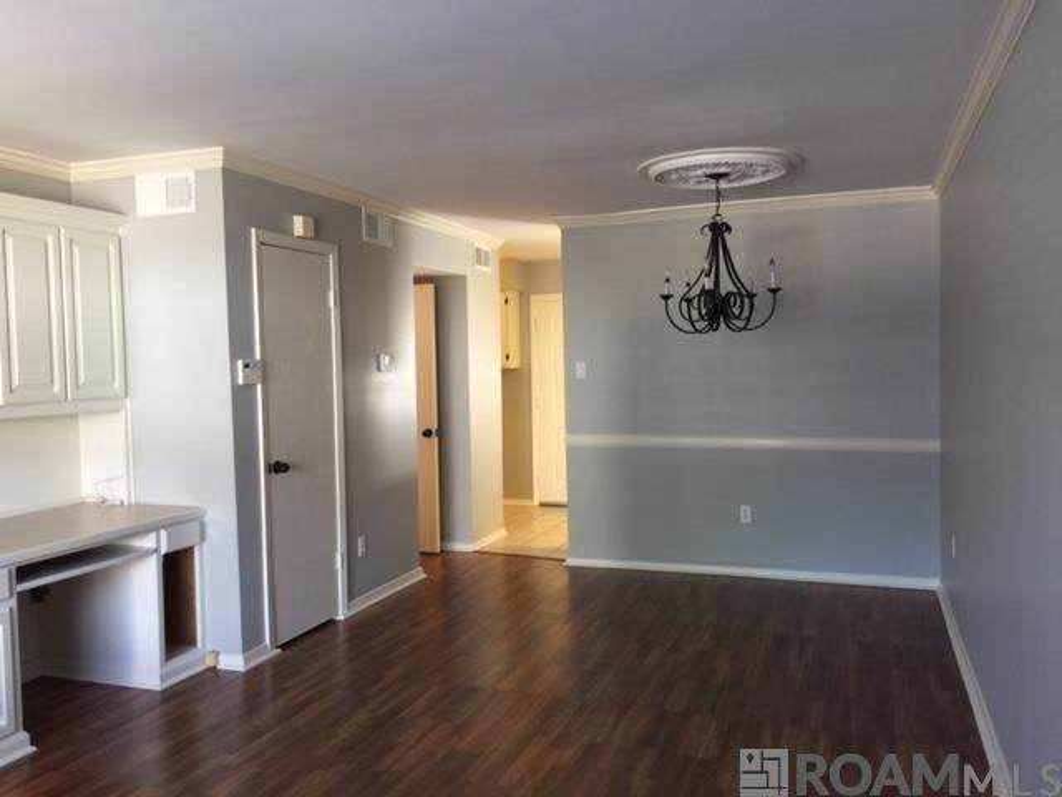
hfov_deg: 61.7
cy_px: 398
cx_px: 531
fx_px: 890
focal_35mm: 29
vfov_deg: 48.2
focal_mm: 4.15
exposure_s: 1/15
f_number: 2.2
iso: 50
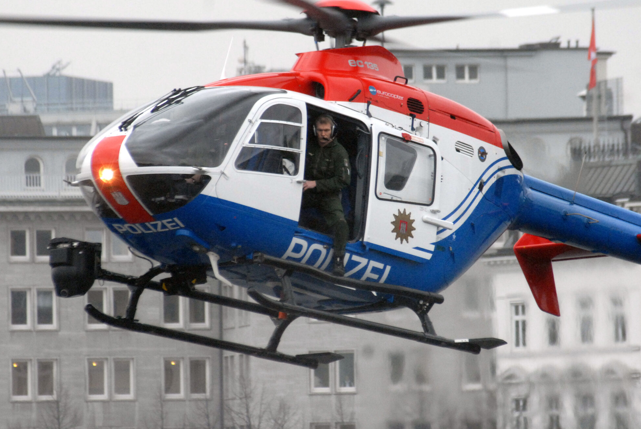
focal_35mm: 587
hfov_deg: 3.5
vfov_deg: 2.3
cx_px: 367
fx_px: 10464
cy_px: 172
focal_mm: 300
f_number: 8
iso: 800
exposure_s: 1/200
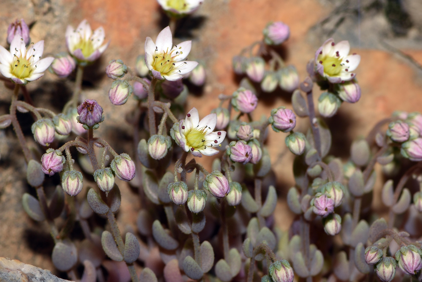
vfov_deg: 8.7
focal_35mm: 158
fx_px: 1846
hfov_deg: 13.0
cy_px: 141
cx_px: 211
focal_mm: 105
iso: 100
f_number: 14
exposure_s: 1/250
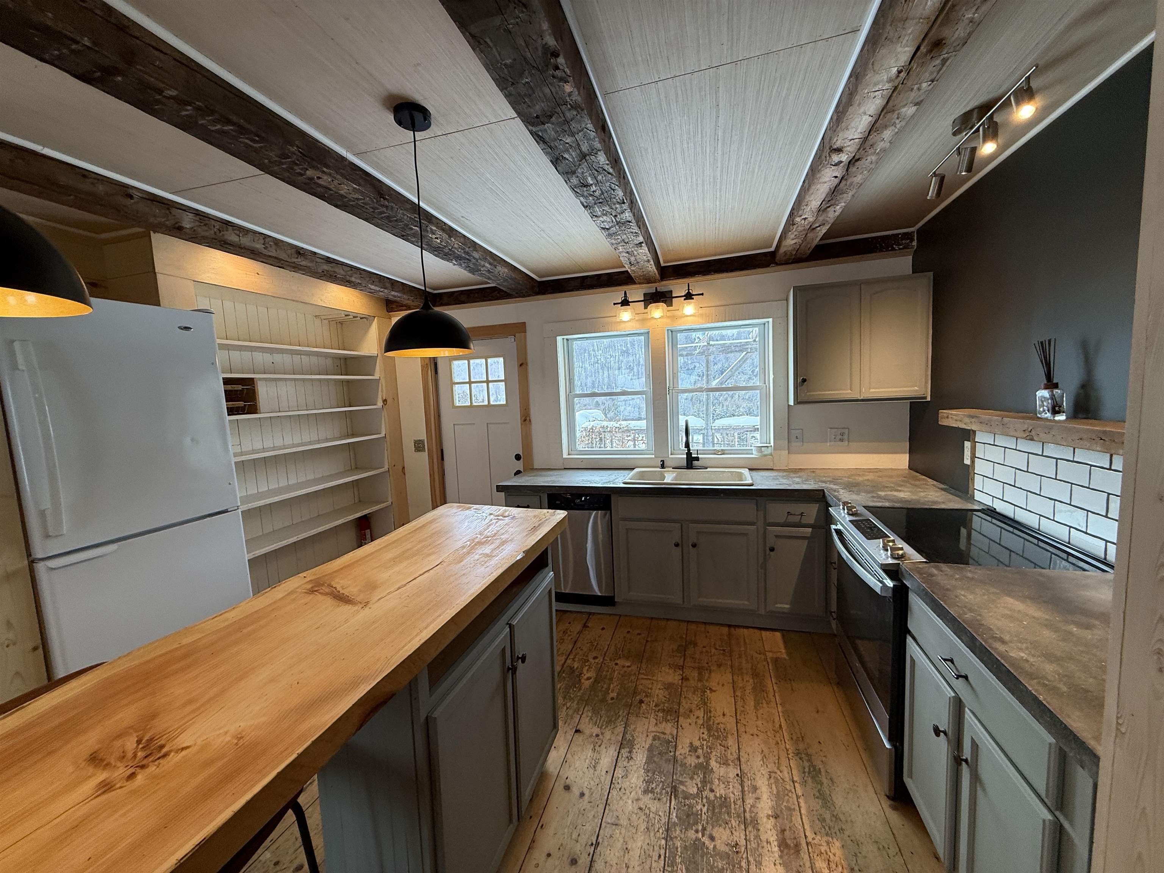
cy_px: 436
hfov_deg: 102.1
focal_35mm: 14
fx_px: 471
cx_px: 582
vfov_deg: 85.7
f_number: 2.2
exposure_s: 1/120
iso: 80
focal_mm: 2.22
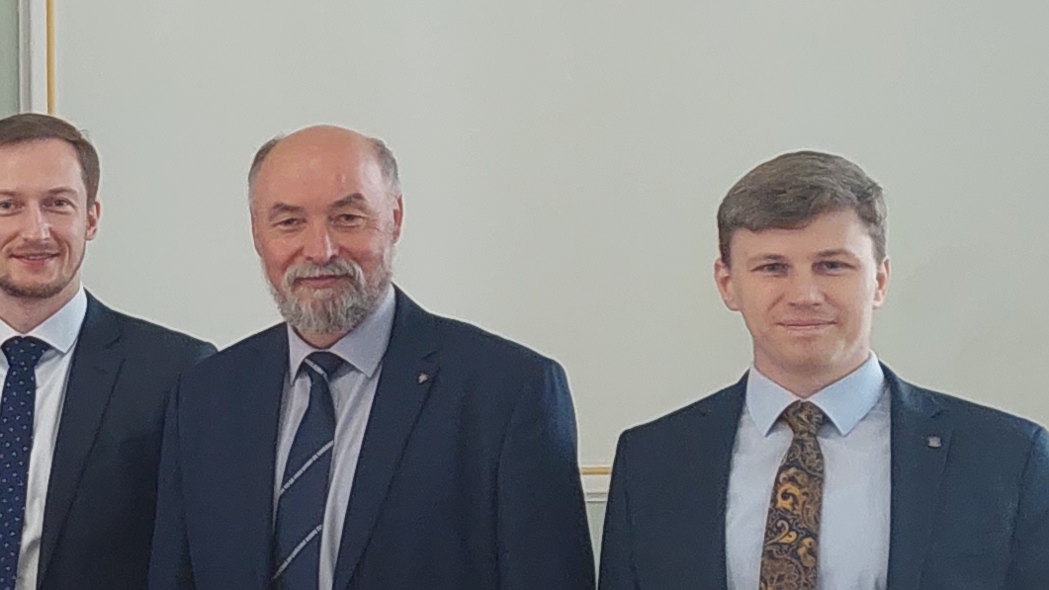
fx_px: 3171
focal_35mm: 114
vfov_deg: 10.6
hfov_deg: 15.9
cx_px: -857
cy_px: 372
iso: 250
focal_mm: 5.23
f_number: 1.8
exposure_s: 1/50
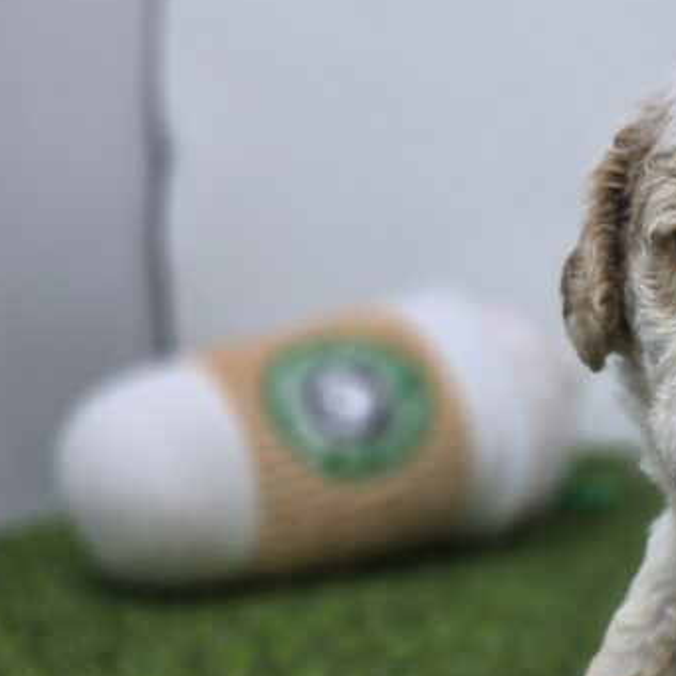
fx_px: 1348
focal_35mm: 61
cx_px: 989
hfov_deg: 23.2
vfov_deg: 28.0
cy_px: 430
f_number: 1.7
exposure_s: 1/120
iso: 40
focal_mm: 6.3
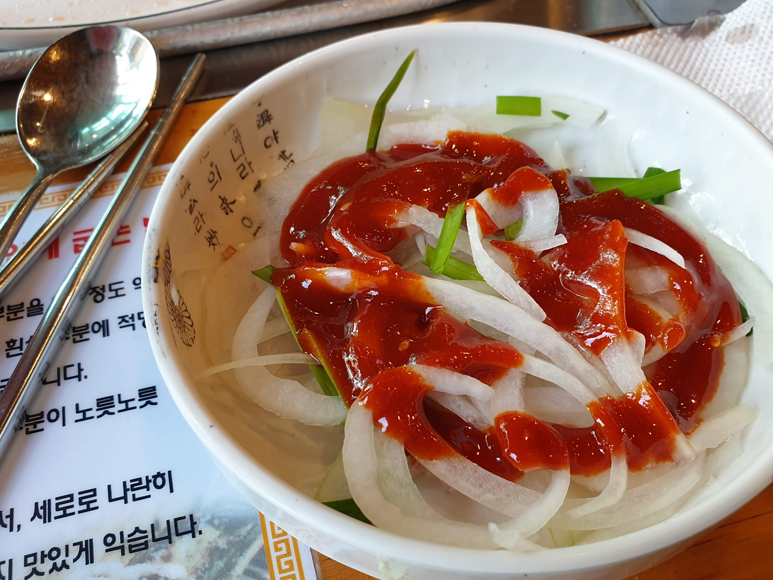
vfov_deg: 45.3
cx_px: 396
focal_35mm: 31
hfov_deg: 58.3
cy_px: 326
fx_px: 692
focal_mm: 4.3
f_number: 2.4
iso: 80
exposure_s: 1/60
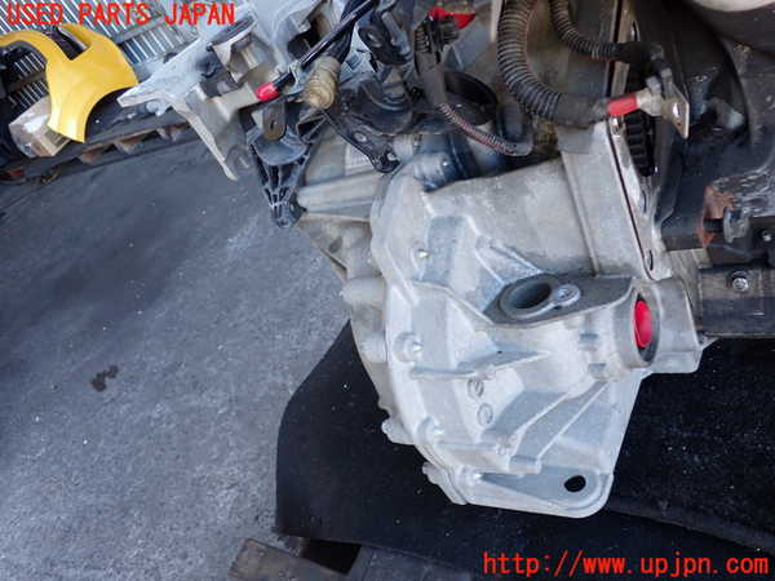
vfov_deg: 46.8
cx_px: 388
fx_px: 672
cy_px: 290
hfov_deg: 60.0
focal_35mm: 30
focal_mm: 5.4
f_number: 2.3
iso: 200
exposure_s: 1/60
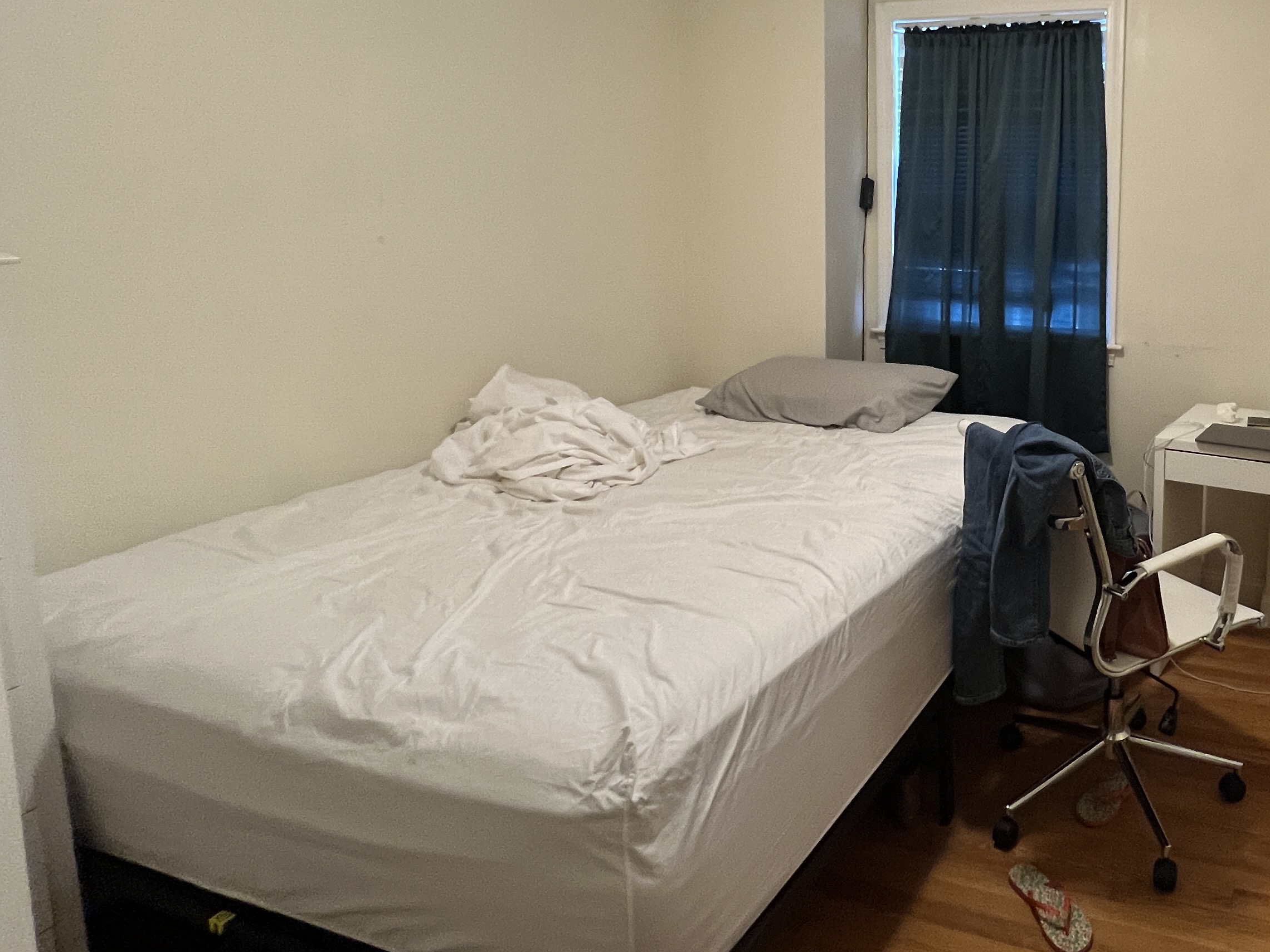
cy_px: 315
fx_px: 844
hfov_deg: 67.0
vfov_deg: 57.5
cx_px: 1016
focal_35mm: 23
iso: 320
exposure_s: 1/60
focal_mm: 1.57
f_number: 1.8
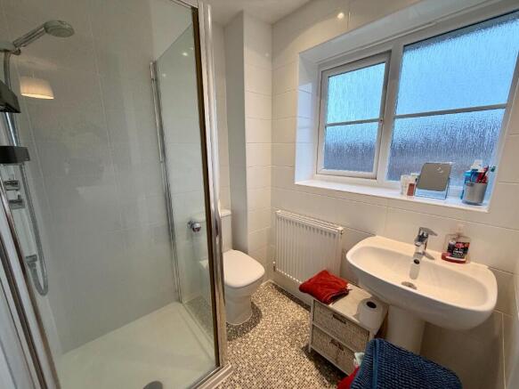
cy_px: 194
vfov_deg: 85.7
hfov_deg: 102.1
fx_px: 210
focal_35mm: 14
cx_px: 260
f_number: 2.2
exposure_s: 1/100
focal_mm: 2.22
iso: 160
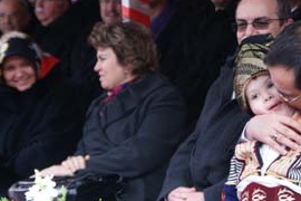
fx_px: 1045
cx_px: 225
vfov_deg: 11.0
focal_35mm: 125
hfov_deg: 16.3
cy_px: 76
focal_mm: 50
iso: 100
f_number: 2.8
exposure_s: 1/100
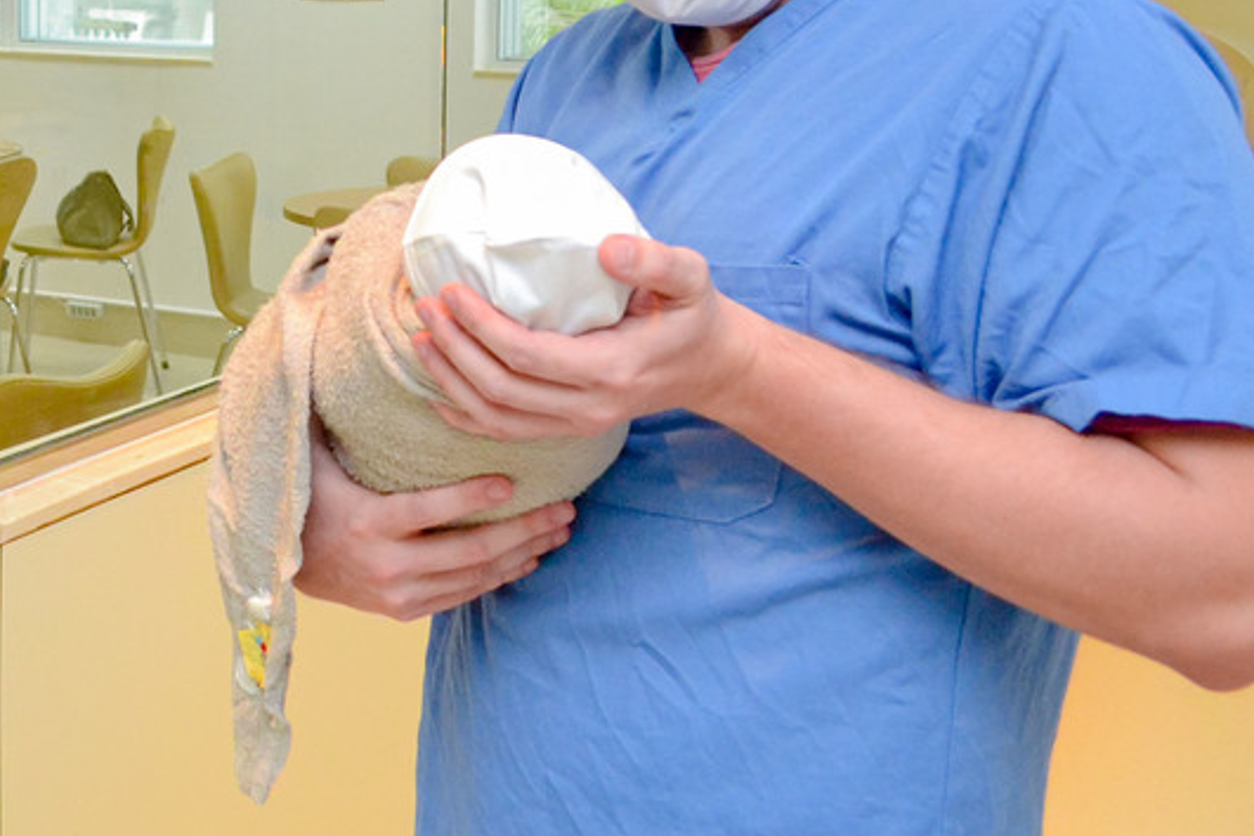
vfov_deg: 21.9
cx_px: -35
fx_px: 2125
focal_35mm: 61
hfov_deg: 30.3
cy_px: 139
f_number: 4.5
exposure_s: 1/200
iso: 2000
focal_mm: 18
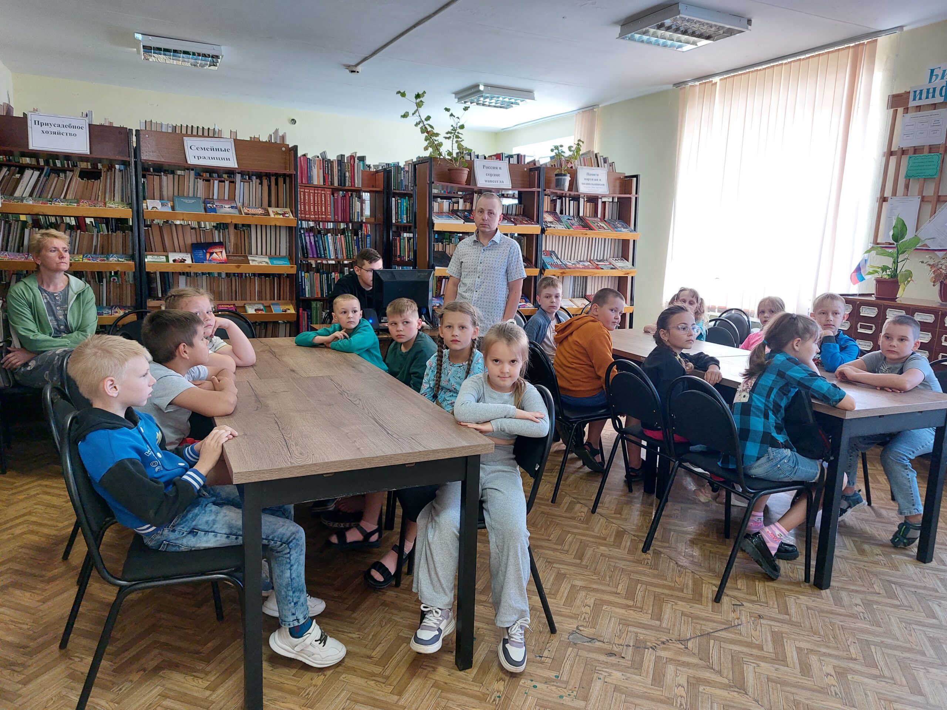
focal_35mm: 24
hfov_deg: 71.6
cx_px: 474
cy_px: 355
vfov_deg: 56.8
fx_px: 657
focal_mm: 5.23
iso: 250
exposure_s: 1/50
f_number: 1.8
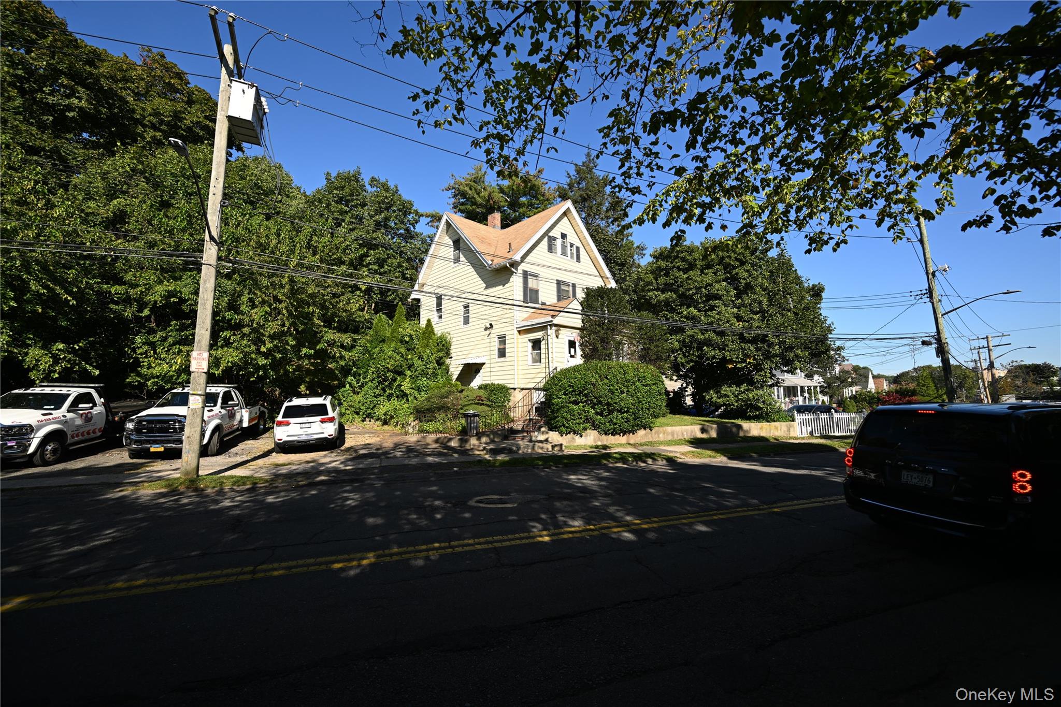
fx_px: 413
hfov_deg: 104.3
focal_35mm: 14
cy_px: 354
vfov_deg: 81.2
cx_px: 530
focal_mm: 14
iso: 100
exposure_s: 1/320
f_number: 6.3
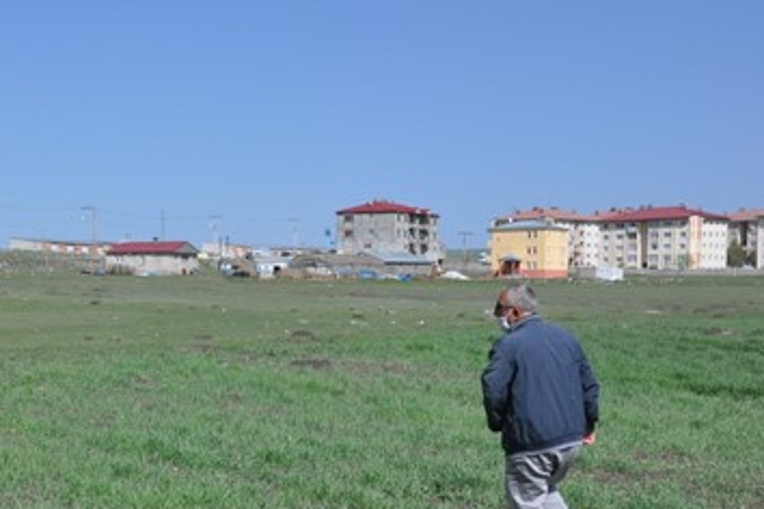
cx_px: 95
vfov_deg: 20.5
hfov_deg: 29.4
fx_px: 1401
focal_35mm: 66
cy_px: 362
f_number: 14
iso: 1000
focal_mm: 24
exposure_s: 1/800
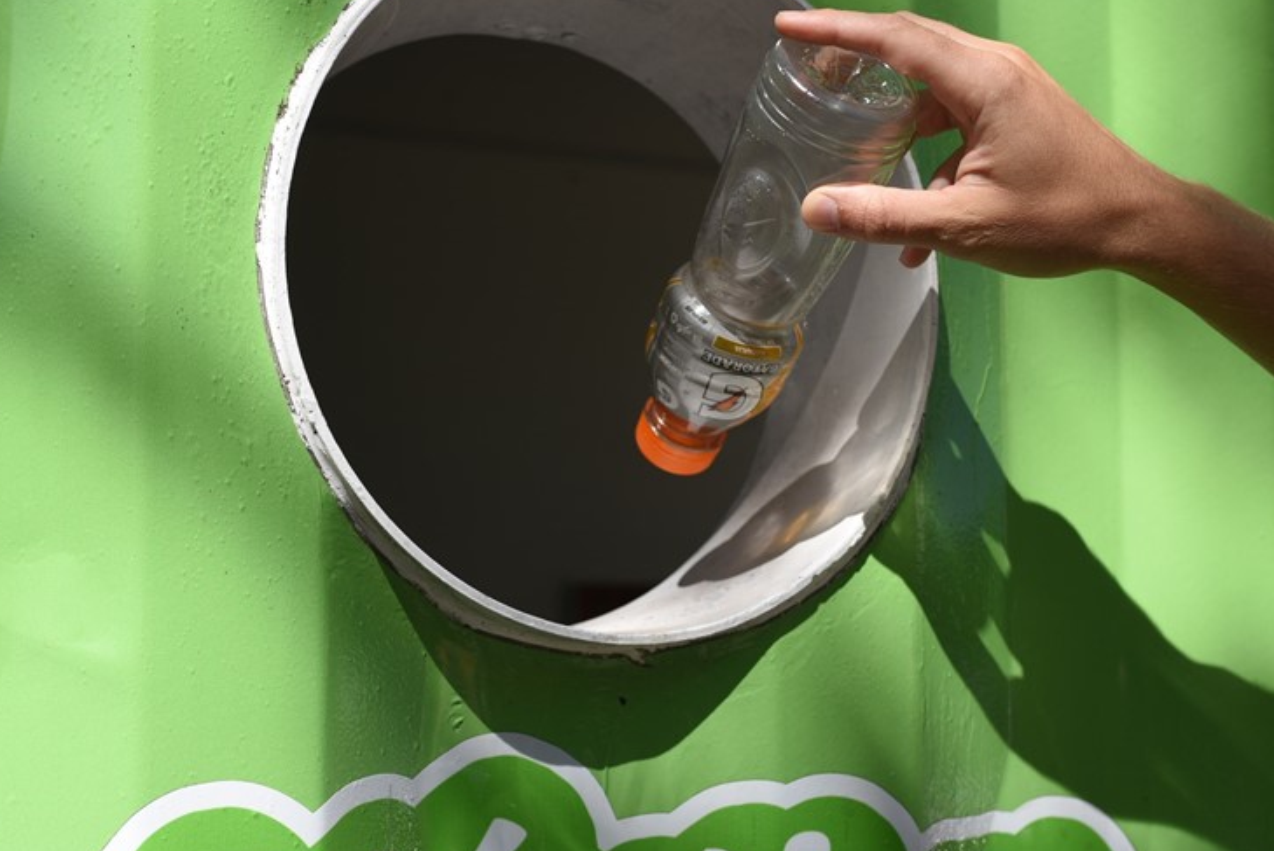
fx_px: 1700
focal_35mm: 48
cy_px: 561
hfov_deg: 41.1
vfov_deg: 28.0
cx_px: 596
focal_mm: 35
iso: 200
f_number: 5.6
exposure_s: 1/1250
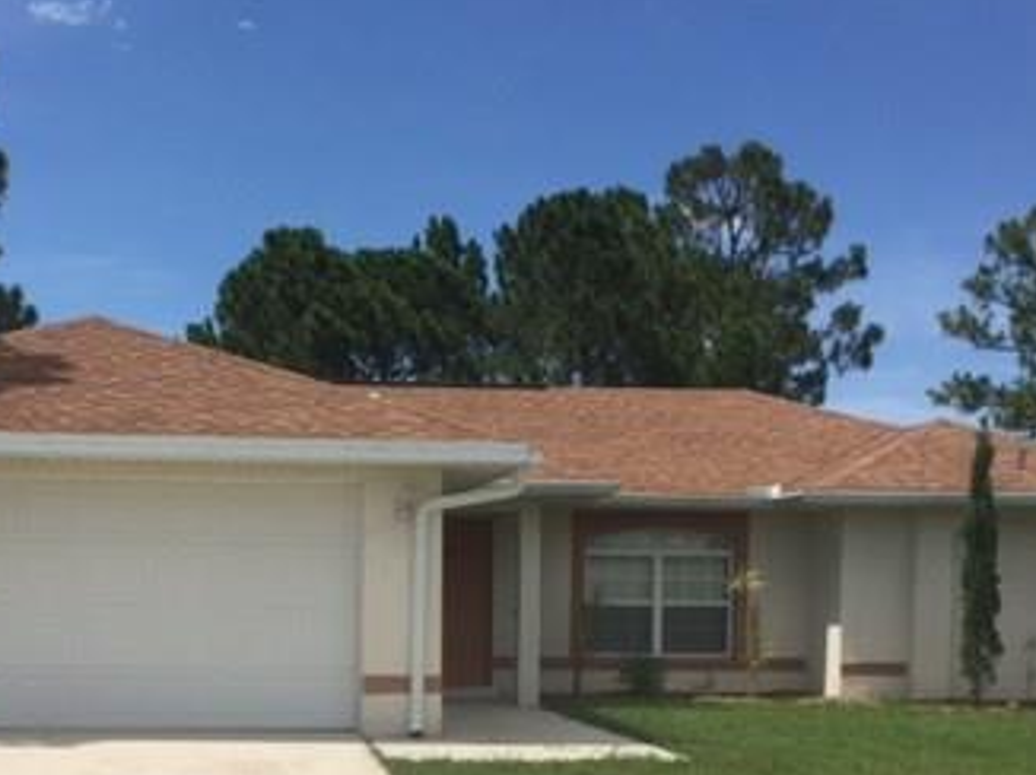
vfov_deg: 24.7
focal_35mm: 57
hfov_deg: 33.6
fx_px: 1705
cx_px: 365
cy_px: 737
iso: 32
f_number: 2.2
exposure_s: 1/3049
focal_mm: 4.15
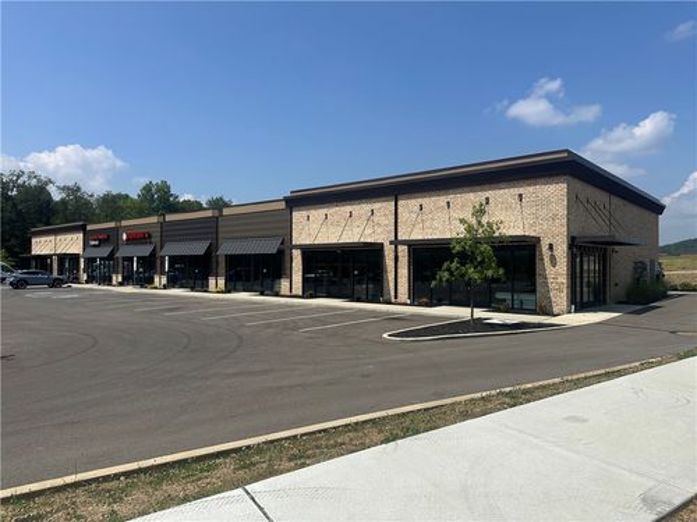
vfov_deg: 56.8
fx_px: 483
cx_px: 348
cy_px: 261
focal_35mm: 24
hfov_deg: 71.6
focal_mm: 6.86
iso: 80
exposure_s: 1/7576
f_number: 1.78
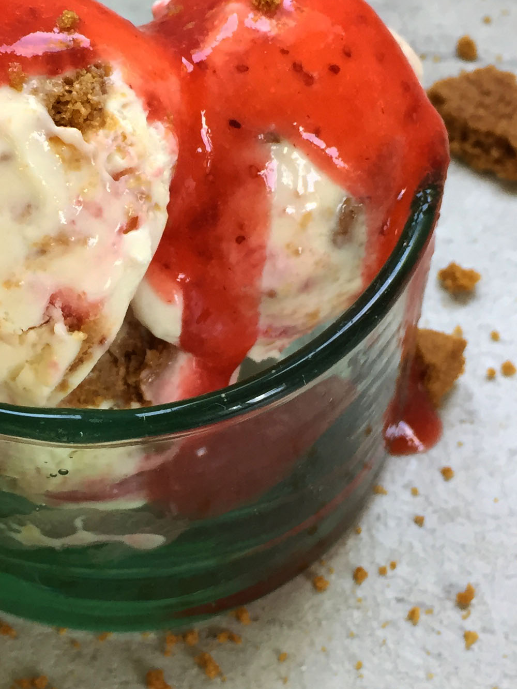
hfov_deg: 20.5
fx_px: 1414
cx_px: 120
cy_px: 344
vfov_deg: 27.4
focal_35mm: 71
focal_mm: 4.15
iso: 40
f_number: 2.2
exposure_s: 1/33
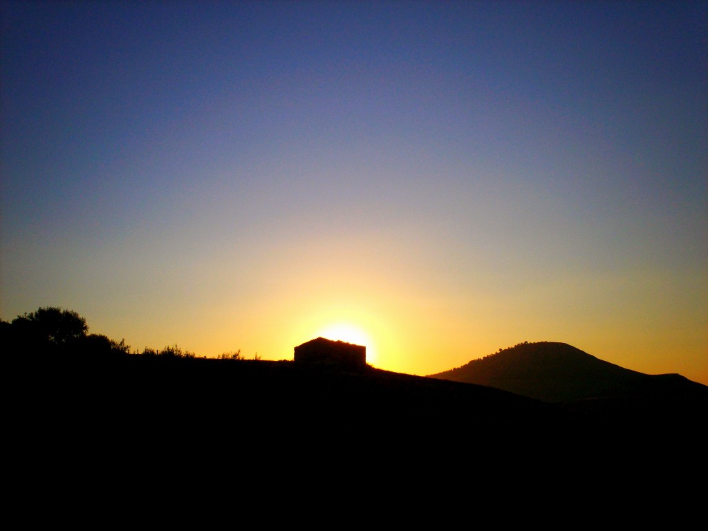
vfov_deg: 39.7
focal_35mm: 36
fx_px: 736
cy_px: 266
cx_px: 354
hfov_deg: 51.4
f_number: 4.5
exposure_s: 1/1044
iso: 100
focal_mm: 6
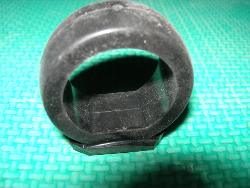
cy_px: 94
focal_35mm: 38
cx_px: 125
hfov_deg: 49.0
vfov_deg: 37.7
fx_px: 274
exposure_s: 1/60.1
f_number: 4.8
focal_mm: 7.8
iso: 64
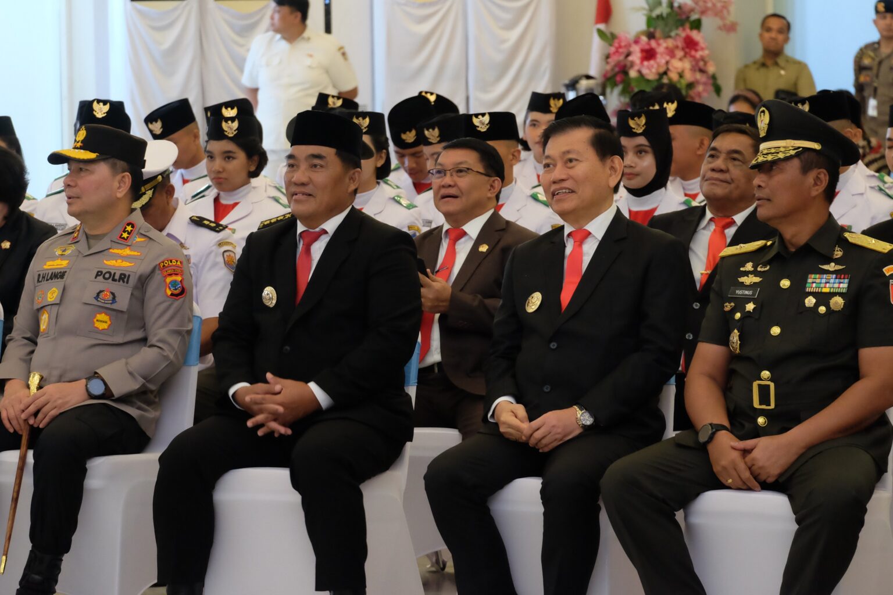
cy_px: 298
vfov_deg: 9.6
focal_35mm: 143
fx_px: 3547
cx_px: 446
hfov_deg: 14.3
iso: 3200
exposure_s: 1/60
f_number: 5.4
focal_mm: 95.4
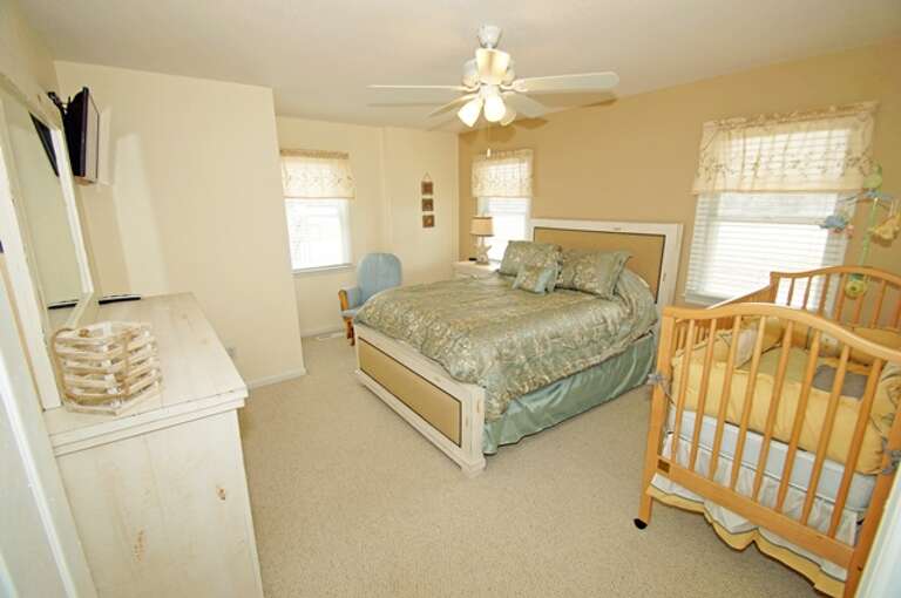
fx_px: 375
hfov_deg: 100.5
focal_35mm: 15
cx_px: 450
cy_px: 299
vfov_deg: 77.2
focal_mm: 10
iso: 100
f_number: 4
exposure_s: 1/60
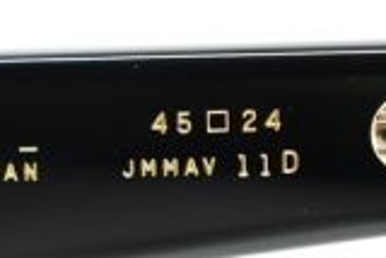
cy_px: 80
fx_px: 2146
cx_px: -82
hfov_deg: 10.1
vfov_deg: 6.9
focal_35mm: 200
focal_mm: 50
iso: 320
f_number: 2.8
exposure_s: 1/50
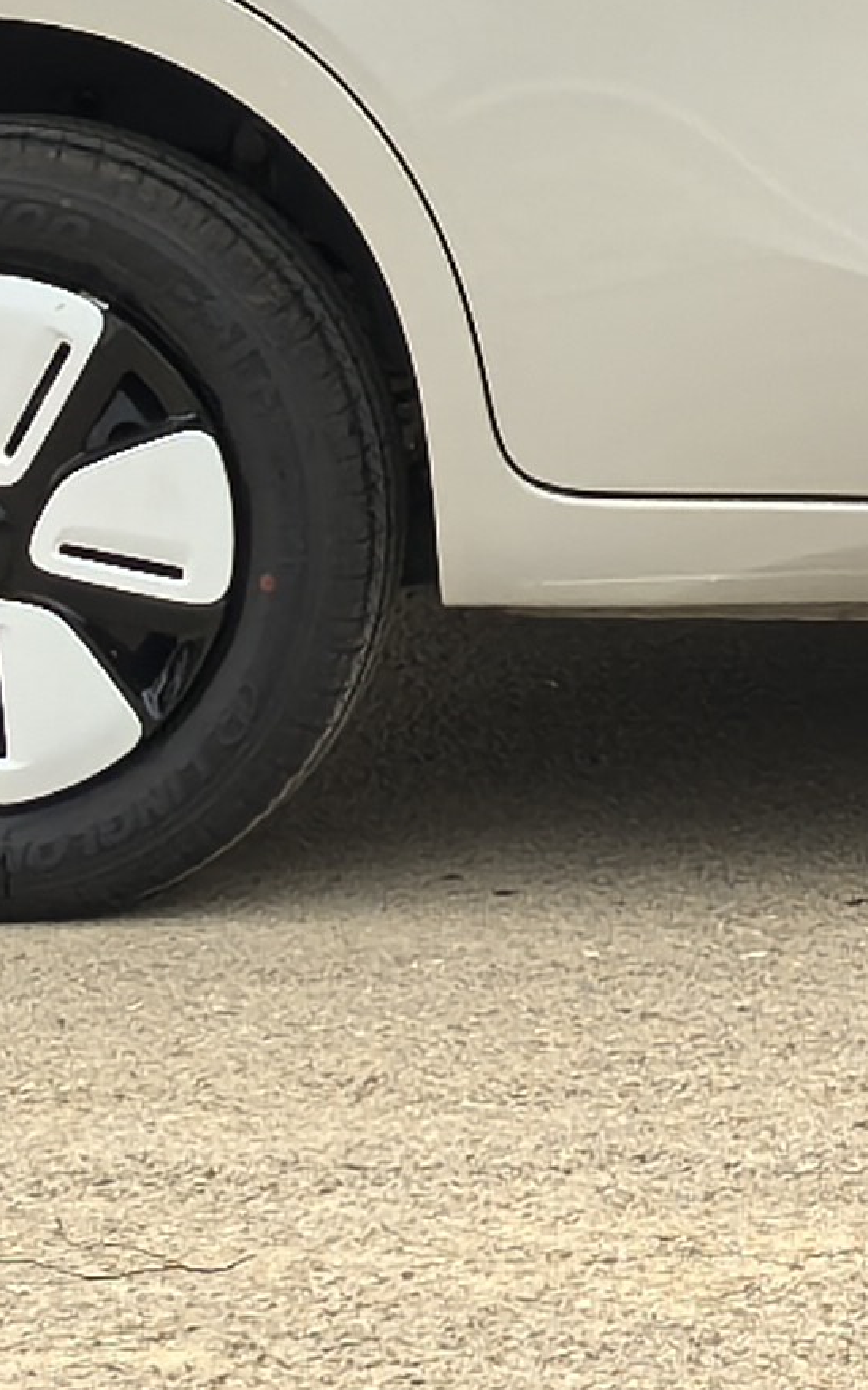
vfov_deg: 9.4
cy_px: -995
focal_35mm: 213
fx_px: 8063
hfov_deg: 6.0
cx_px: 1639
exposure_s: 1/501
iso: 50
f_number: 2
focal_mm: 6.98
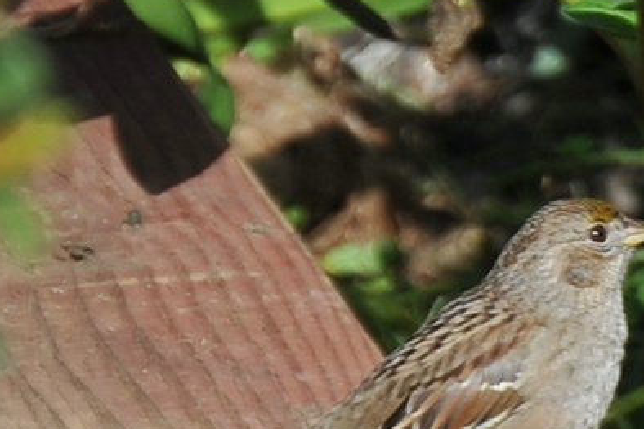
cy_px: 196
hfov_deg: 2.6
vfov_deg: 1.8
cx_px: 281
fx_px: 13923
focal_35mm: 779
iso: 200
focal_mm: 300
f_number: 5.6
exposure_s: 1/1000
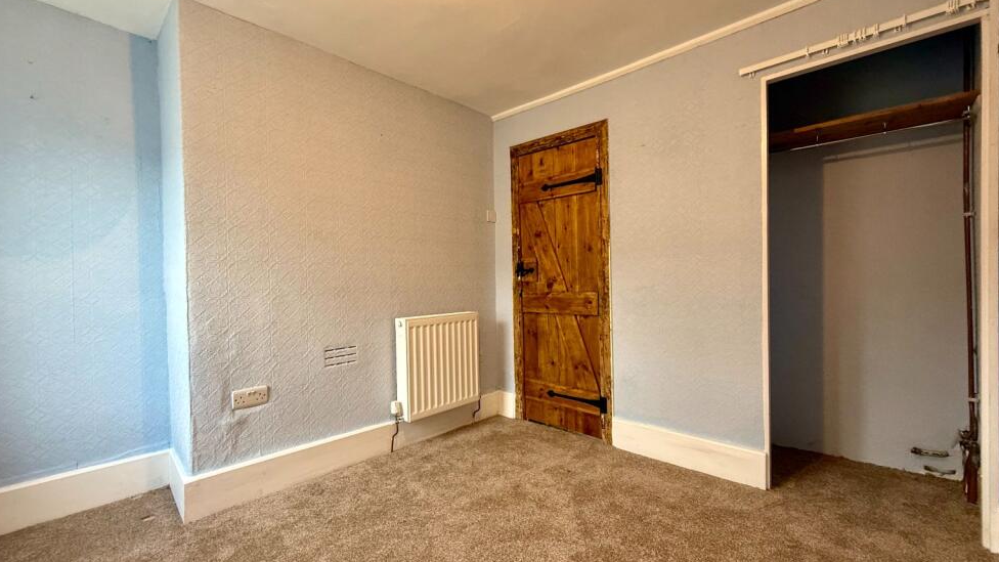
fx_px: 424
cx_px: 479
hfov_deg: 99.3
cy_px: 286
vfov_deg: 67.1
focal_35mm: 16
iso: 250
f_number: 2.2
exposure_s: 1/99
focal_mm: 2.22
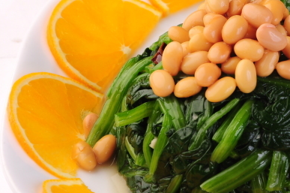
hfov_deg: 6.1
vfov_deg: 4.1
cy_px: 50
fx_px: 2714
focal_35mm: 337
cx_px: 323
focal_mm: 85
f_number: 7.1
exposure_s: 1/100
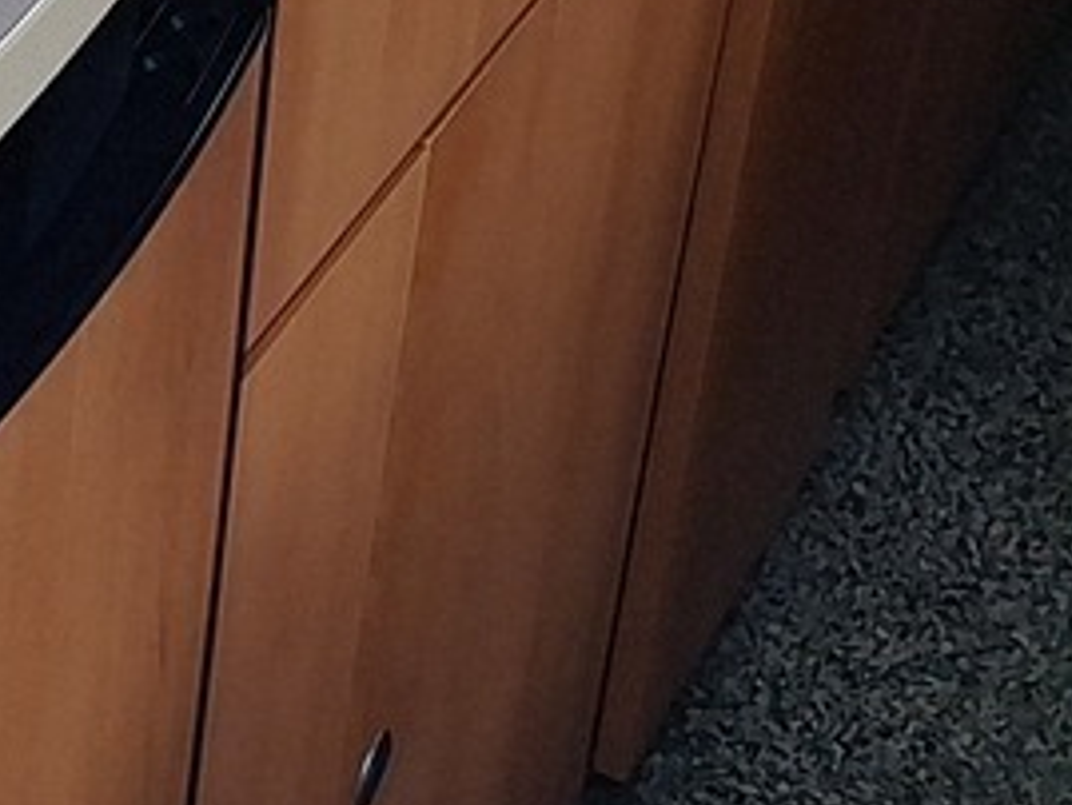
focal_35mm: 123
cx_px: -733
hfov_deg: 14.5
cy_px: -327
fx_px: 3811
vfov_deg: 11.6
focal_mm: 5.54
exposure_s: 1/100
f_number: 1.8
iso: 64
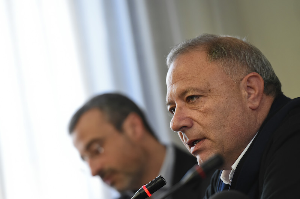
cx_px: 150
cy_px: 100
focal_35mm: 200
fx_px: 1665
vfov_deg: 6.9
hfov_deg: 10.3
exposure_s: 1/400
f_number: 3.5
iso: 3200
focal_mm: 200
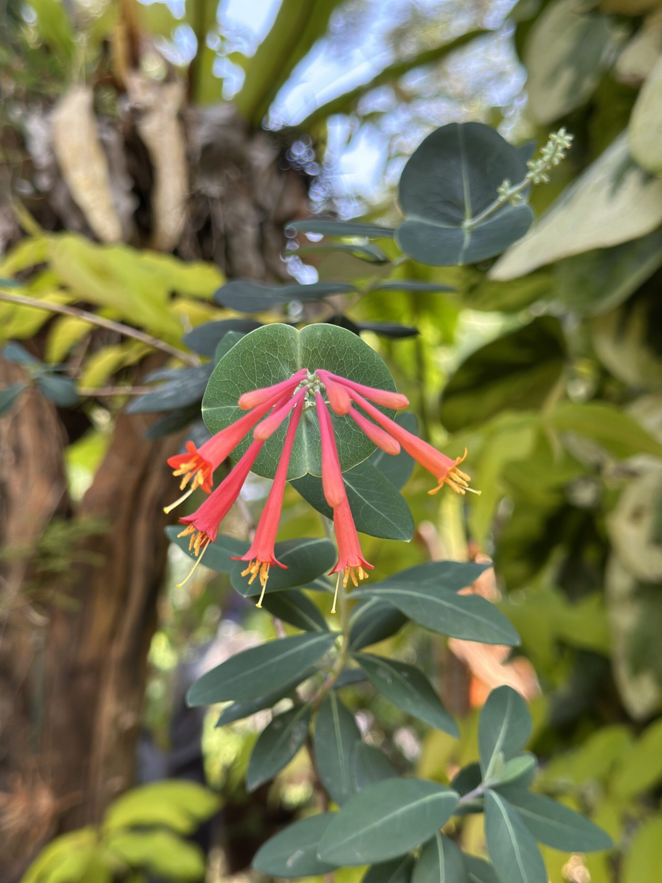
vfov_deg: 39.7
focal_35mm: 48
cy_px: 442
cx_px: 331
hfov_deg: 30.3
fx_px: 1224
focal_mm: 6.86
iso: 80
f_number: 1.78
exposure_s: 1/546
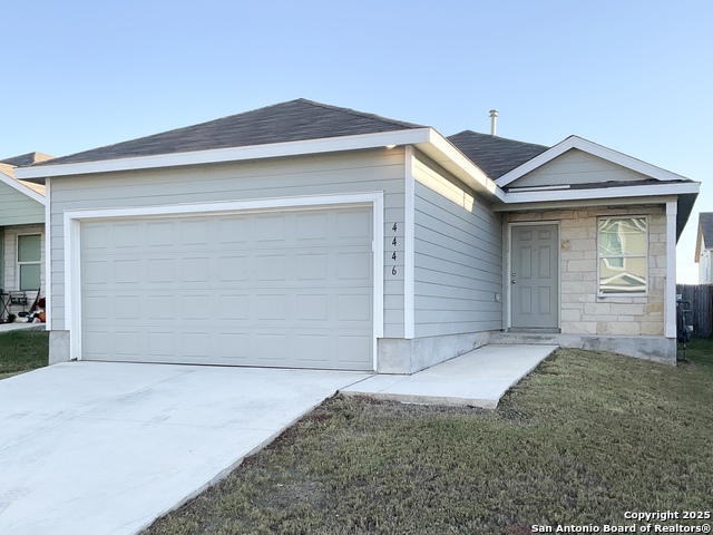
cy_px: 268
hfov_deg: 61.7
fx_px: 597
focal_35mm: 29
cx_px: 356
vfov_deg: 48.2
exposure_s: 1/691
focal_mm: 3
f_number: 1.8
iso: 16
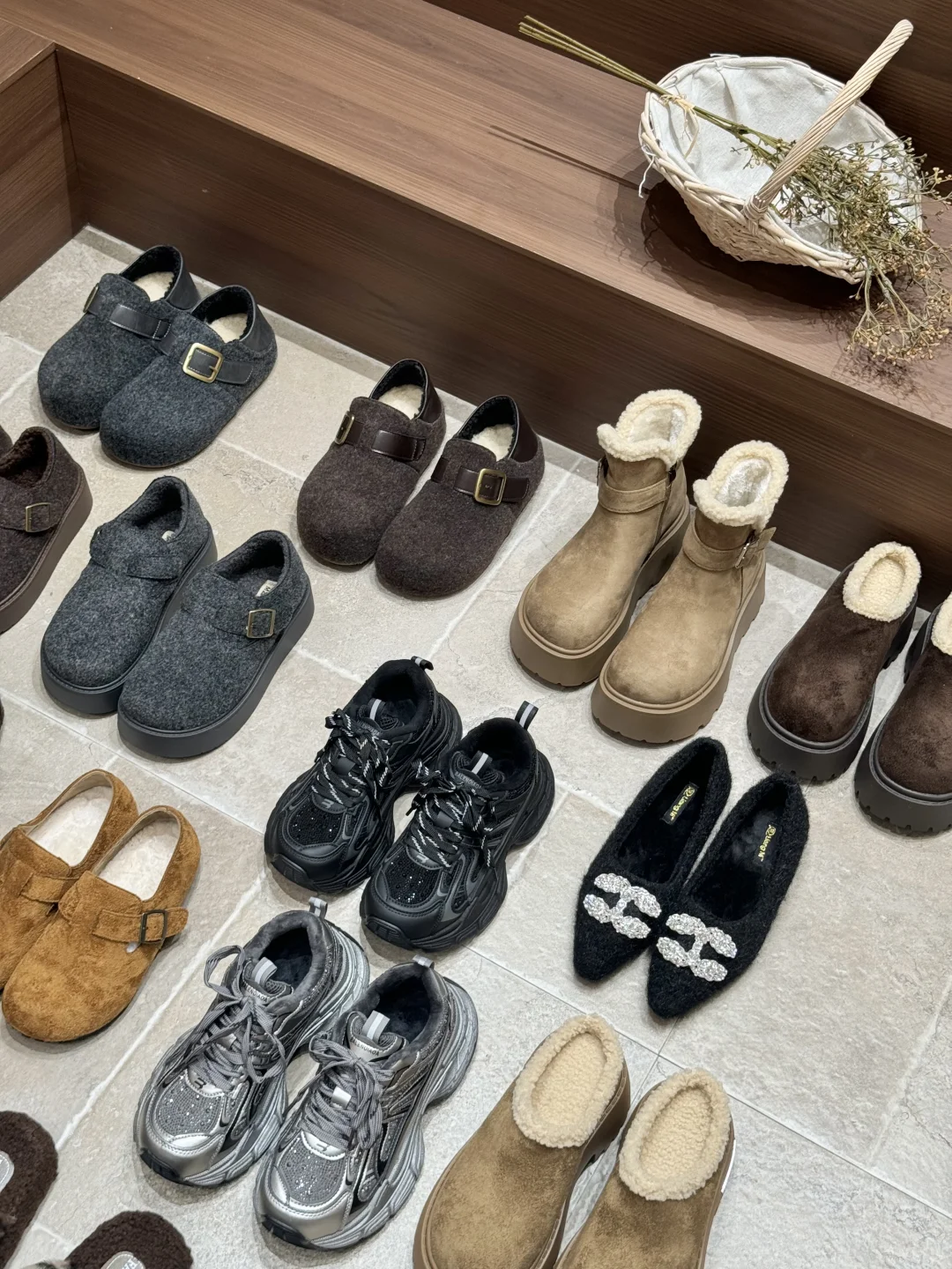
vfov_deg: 39.7
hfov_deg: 30.3
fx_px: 1760
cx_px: 476
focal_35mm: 48
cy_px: 634
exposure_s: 1/121
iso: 80
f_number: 1.78
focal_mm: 6.76
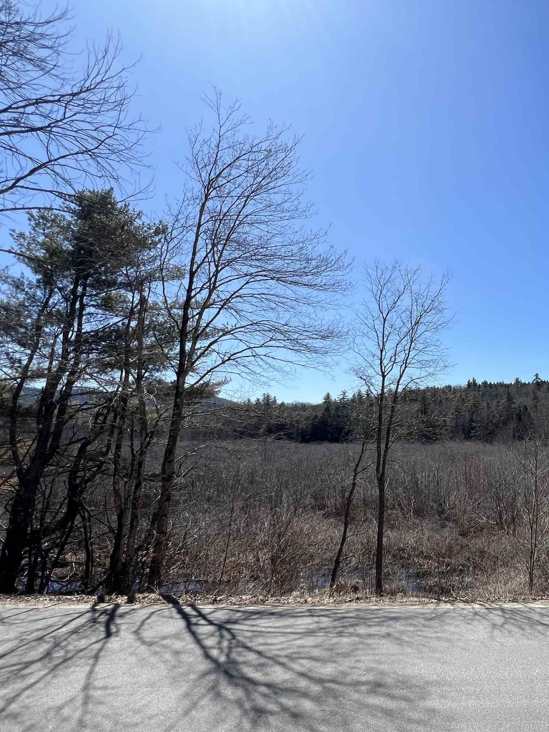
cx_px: 480
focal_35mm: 20
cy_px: 419
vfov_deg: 81.2
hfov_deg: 57.9
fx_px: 423
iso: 32
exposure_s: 1/1672
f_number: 1.8
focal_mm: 1.57
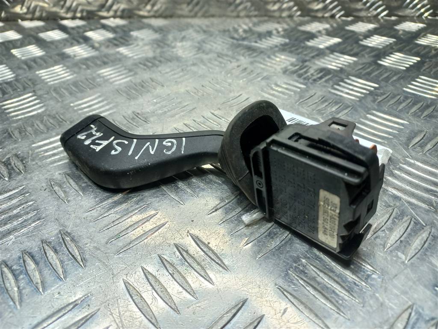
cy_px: 164
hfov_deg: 69.4
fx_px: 316
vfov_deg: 54.9
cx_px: 219
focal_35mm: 25
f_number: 1.8
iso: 32
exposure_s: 1/50
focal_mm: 4.6
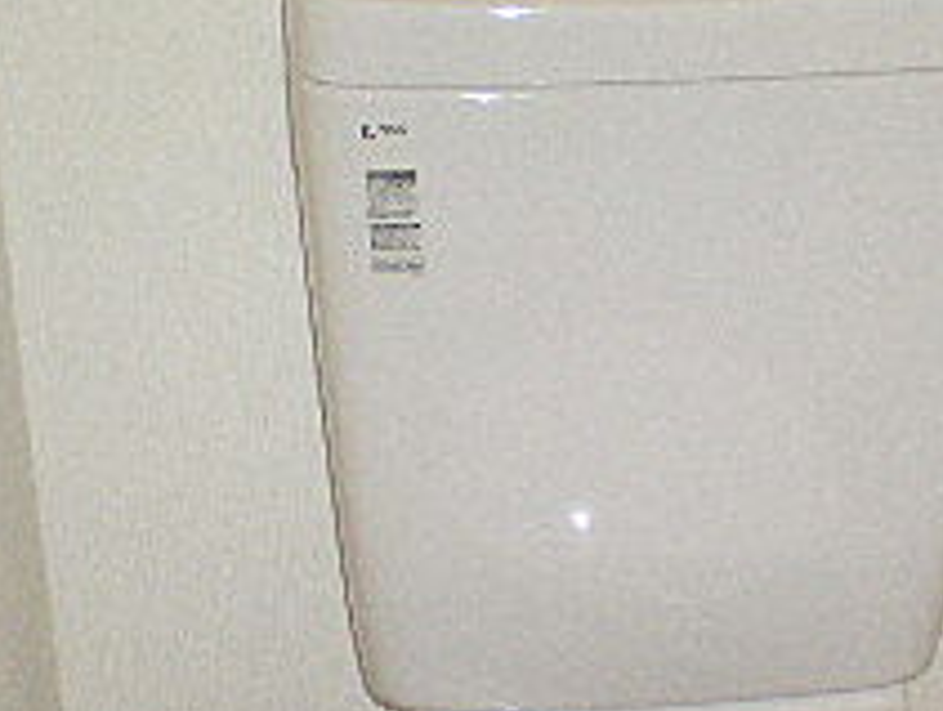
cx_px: 809
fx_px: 3138
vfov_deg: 12.8
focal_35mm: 115
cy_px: 631
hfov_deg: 16.9
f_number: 3.1
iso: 119
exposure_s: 1/60
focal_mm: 6.3
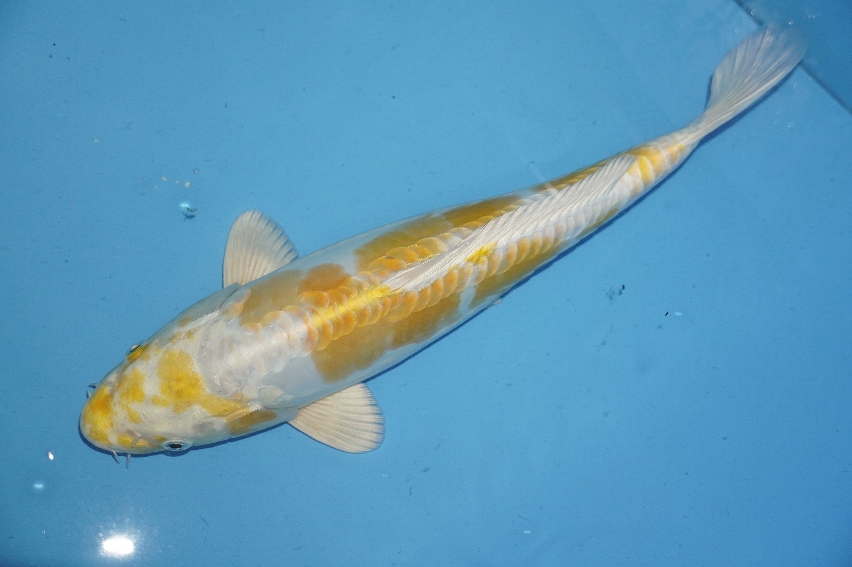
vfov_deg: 22.0
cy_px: 284
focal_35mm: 62
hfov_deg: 32.7
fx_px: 1454
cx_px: 426
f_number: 5
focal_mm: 41
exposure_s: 1/160
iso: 800
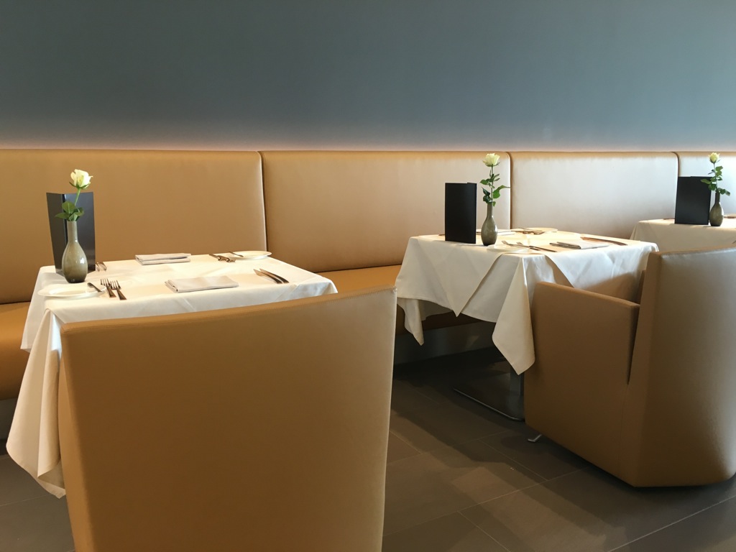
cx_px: 368
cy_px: 276
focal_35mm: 29
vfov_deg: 48.2
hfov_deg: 61.7
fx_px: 617
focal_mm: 4.15
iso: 80
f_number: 2.2
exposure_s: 1/33
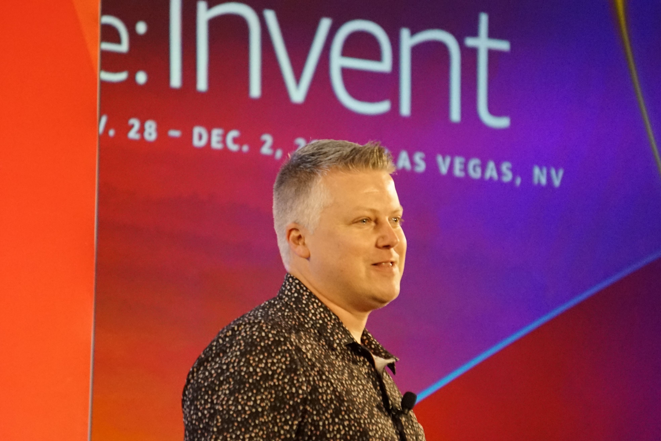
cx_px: 330
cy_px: 220
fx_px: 5783
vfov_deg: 4.4
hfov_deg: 6.5
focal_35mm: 315
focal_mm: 210
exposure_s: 1/320
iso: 5000
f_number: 6.3
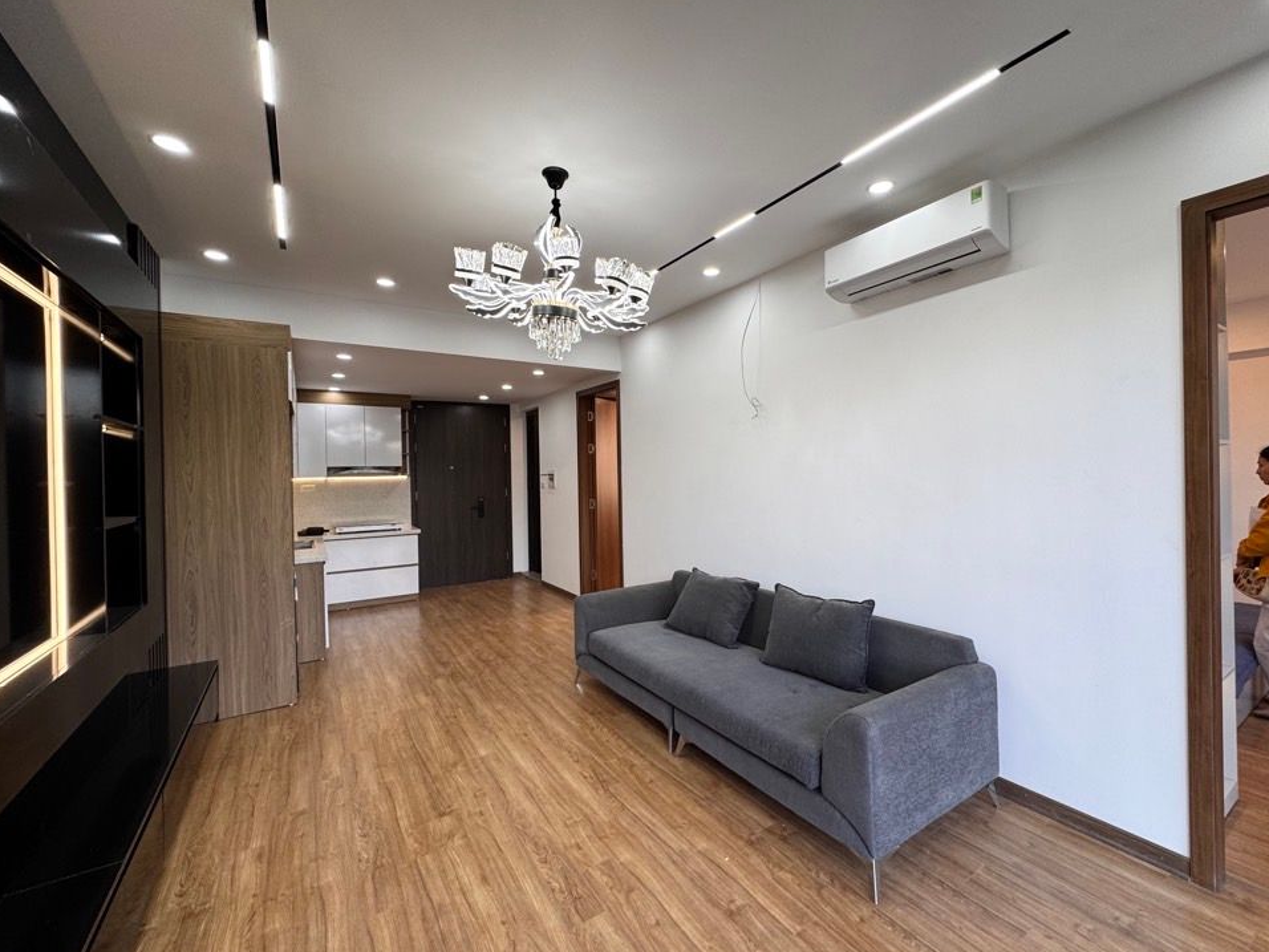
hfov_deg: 98.0
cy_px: 474
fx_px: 550
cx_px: 674
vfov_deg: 81.7
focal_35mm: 15
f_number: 2.2
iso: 64
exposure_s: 1/100
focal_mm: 2.22
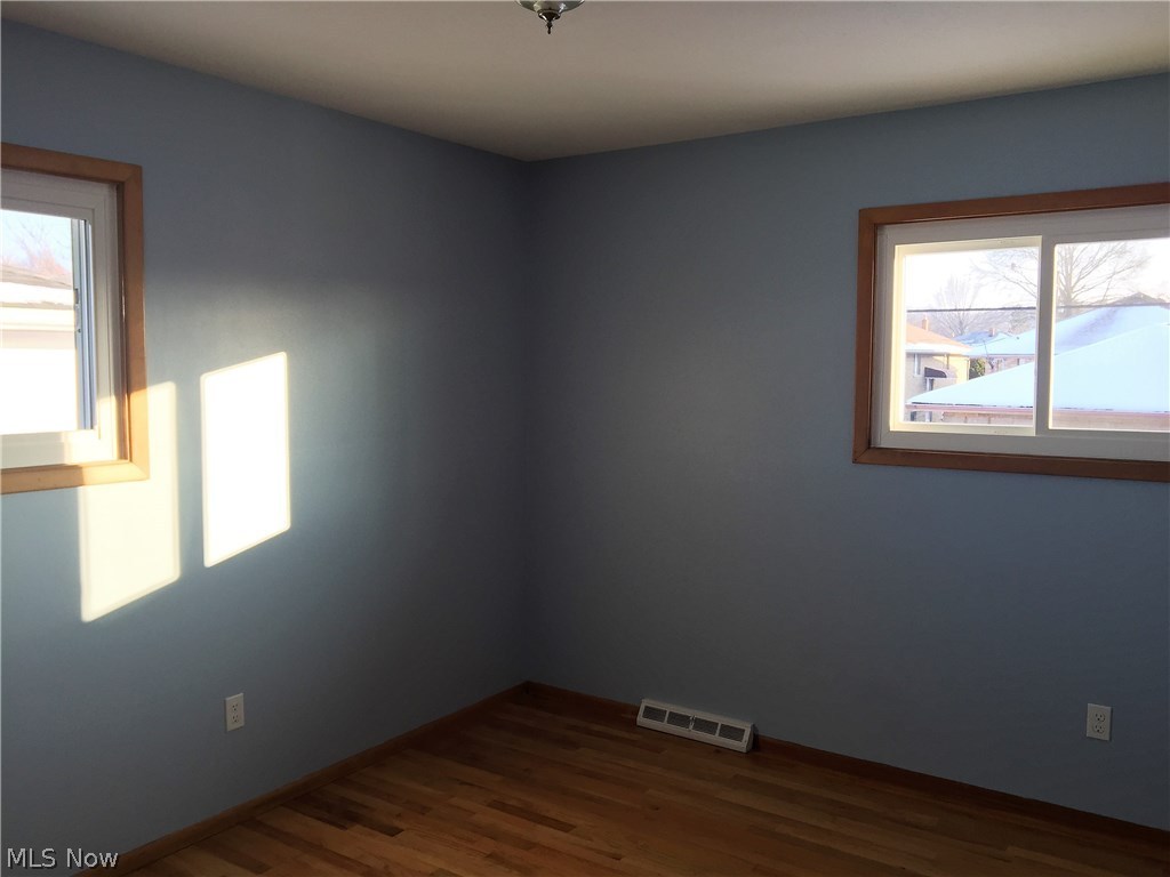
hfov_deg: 61.7
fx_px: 980
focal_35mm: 29
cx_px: 585
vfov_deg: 48.2
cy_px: 438
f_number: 2.2
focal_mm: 4.15
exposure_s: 1/60
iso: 32
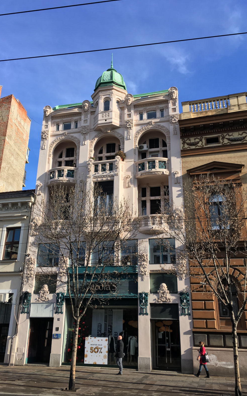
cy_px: 198
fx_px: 334
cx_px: 115
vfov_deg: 61.2
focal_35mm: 31
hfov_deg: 40.6
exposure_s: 1/894
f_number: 2.2
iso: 25
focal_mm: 4.15
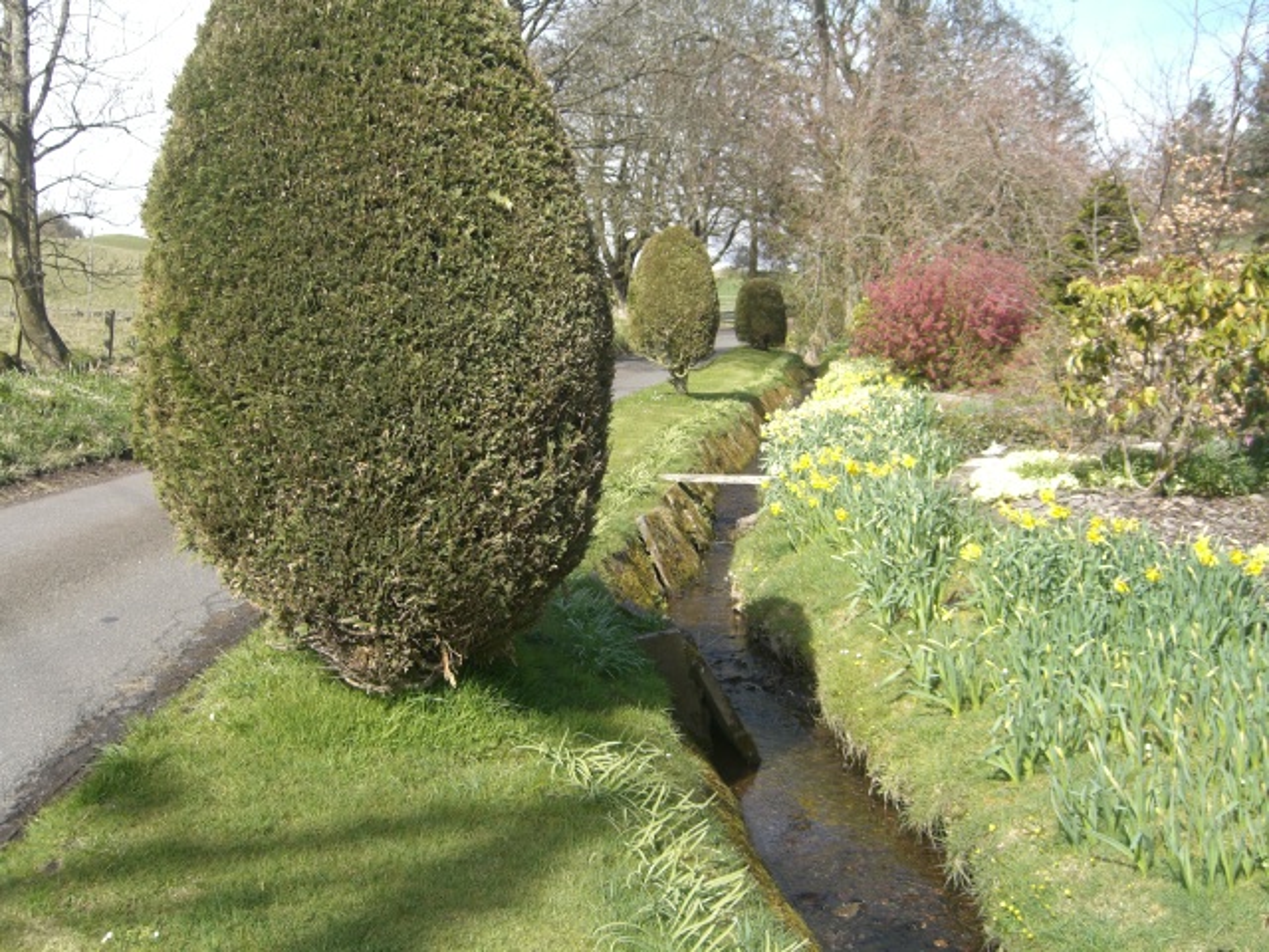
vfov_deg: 37.7
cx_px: 634
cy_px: 476
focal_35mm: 38
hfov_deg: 49.0
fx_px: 1393
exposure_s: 1/800
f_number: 2.8
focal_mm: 7.9
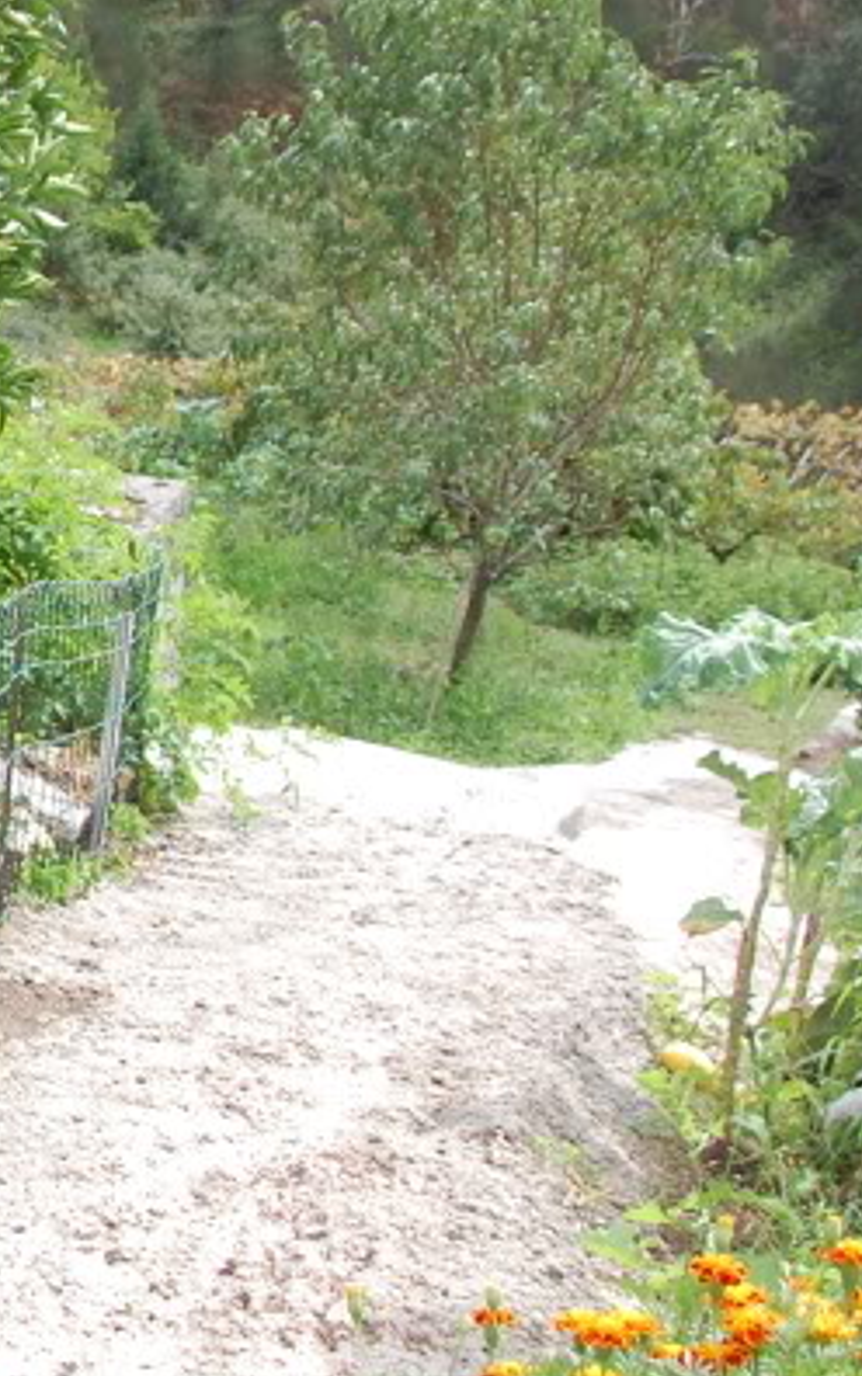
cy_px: 511
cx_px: -436
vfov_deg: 28.8
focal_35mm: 71
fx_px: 2665
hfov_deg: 16.7
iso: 200
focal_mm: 18
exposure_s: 1/125
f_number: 5.6
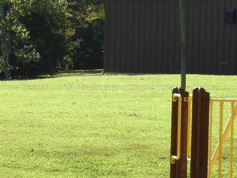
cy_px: 6
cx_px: 181
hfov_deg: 6.0
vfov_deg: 4.5
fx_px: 2273
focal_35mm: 332
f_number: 4.8
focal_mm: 17
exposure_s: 1/250
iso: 100
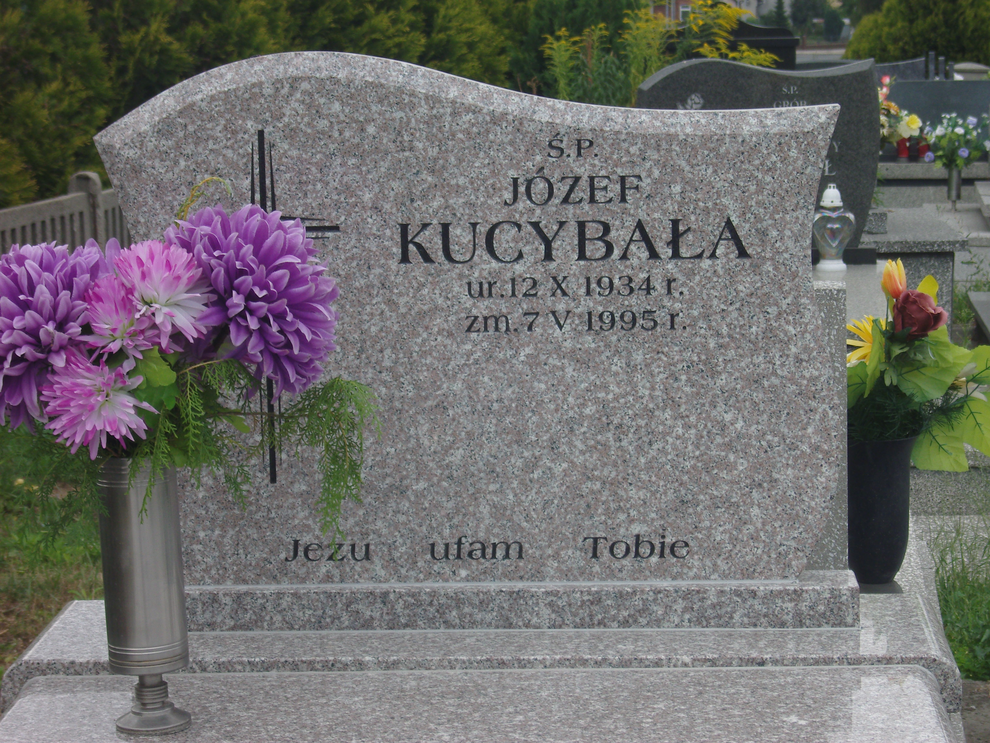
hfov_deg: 19.3
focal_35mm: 102
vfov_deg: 14.5
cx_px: 495
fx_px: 2917
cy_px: 372
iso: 100
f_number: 5.2
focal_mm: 21.9
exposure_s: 1/250
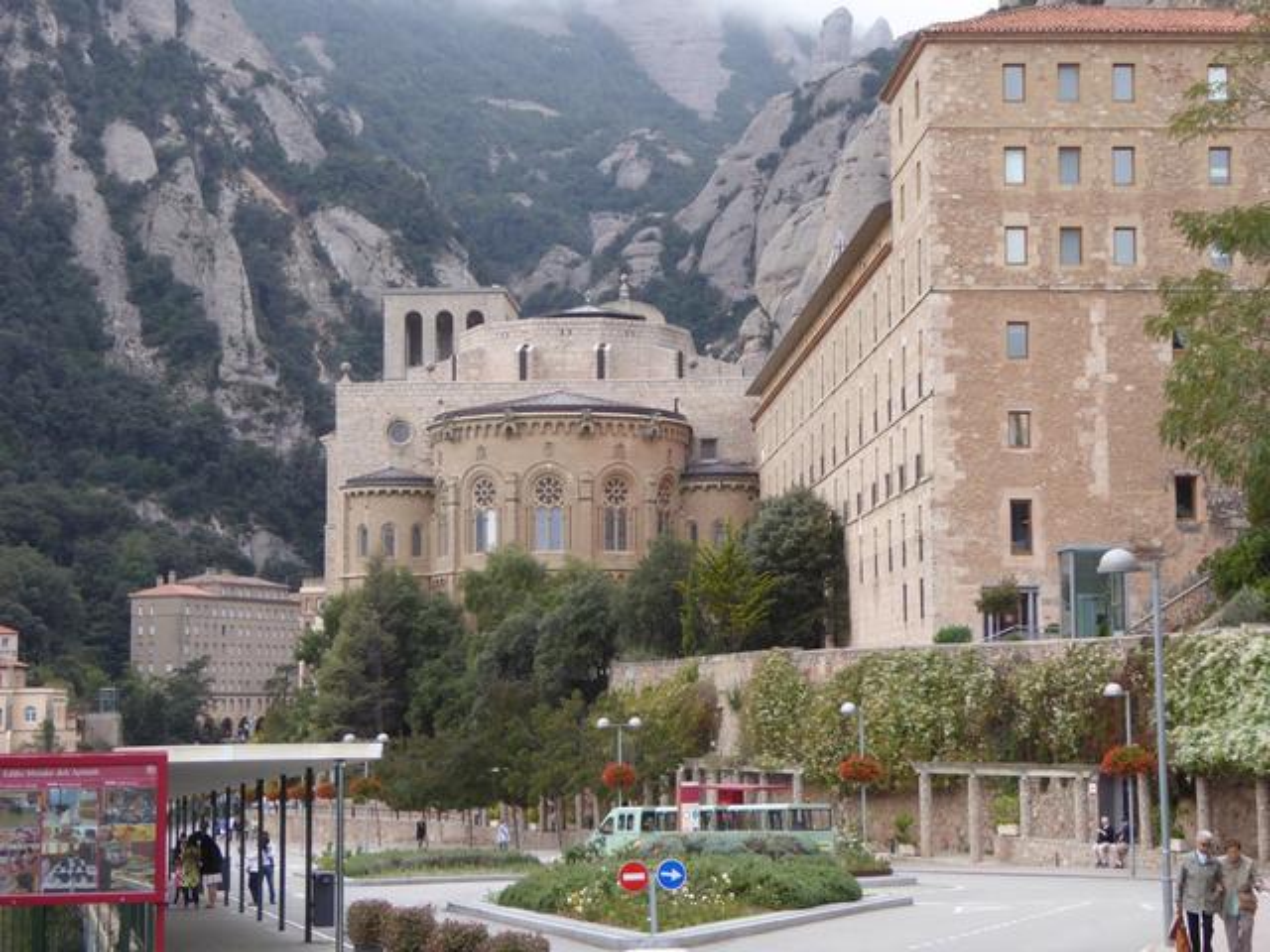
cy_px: 476
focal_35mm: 75
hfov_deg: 26.0
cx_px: 635
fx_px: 2752
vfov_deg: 19.6
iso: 160
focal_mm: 12.5
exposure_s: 1/60
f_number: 4.5
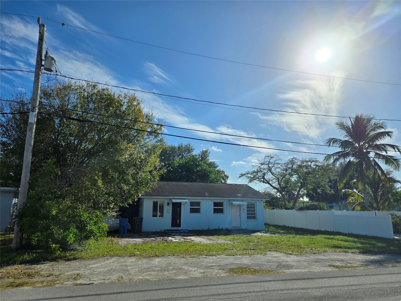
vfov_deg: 58.9
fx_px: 266
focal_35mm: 23
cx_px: 200
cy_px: 150
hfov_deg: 73.9
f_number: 1.8
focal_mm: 5.4
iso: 25
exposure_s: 1/7596
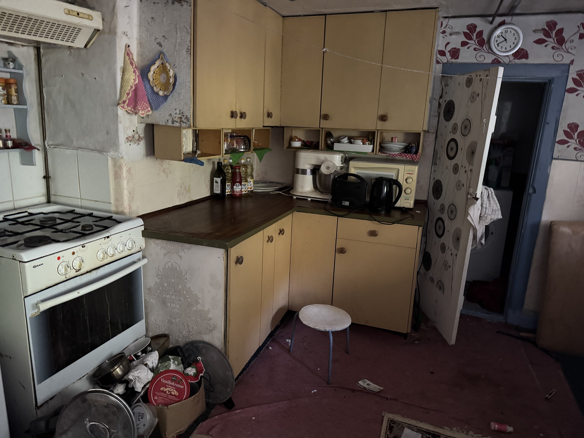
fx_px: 405
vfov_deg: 56.8
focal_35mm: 24
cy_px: 219
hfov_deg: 71.6
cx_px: 292
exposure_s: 1/30
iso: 1000
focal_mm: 6.76
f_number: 1.78
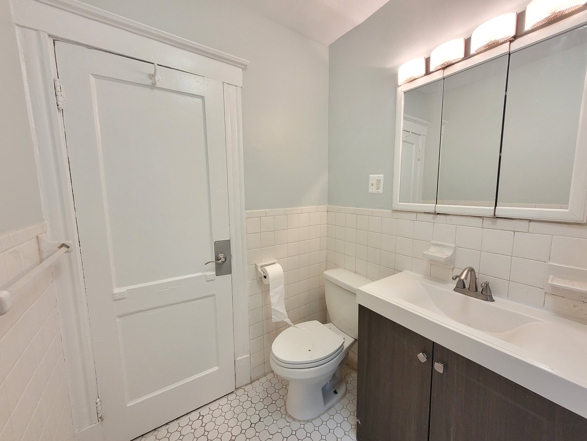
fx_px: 220
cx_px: 294
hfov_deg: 106.2
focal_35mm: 13
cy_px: 220
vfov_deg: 89.9
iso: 200
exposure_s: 1/60
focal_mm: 1.74
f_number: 2.2
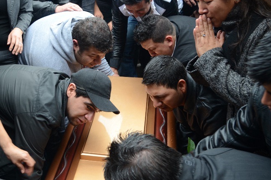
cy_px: 72
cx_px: 100
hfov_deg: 45.1
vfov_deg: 31.0
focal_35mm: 43
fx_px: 323
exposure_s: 1/80
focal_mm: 18
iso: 250
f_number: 4.5
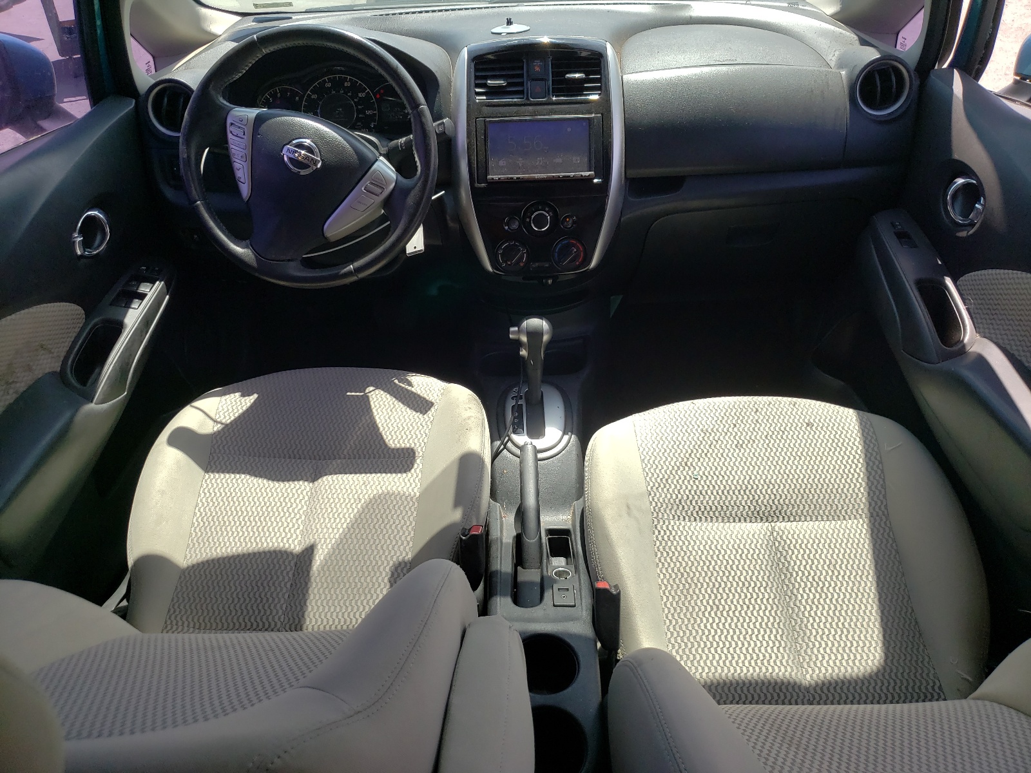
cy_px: 386
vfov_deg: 53.1
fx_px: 774
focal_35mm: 26
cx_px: 516
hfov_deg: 67.3
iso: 50
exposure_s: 1/1250
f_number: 1.5
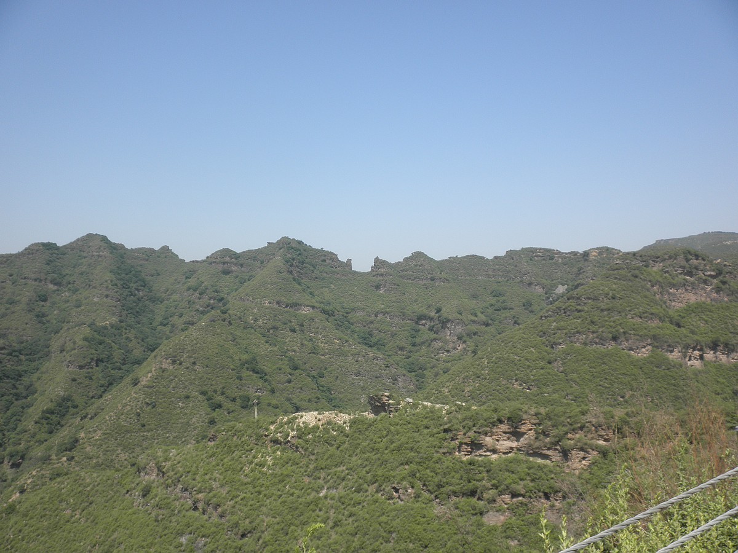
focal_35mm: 35
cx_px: 369
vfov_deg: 40.7
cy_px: 276
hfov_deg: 52.6
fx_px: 746
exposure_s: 1/80
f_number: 9.1
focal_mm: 6.1
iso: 64
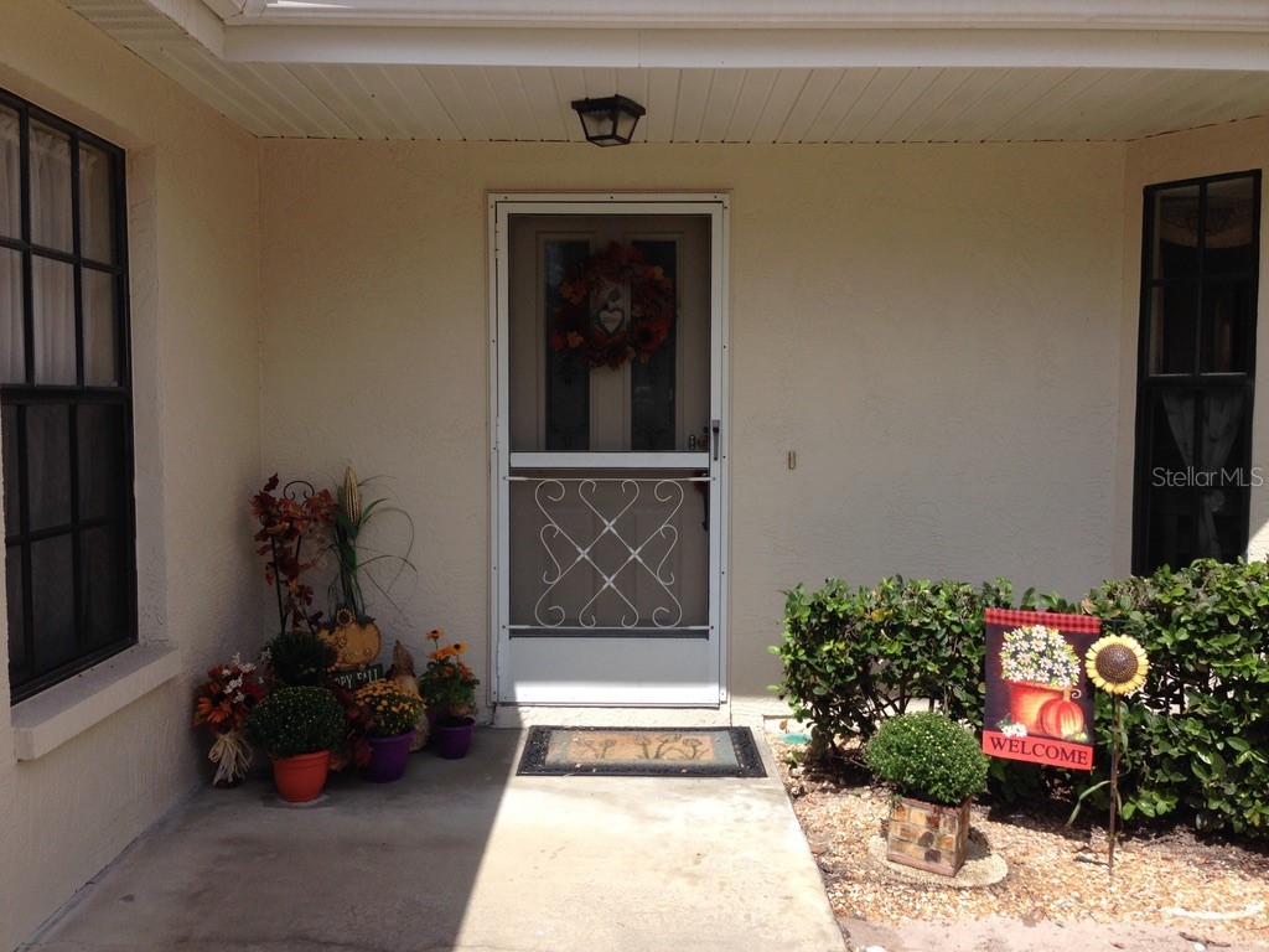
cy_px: 476
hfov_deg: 55.4
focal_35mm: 33
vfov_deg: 42.9
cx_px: 634
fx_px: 1210
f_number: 2.4
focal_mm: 4.12
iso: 50
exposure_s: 1/1427
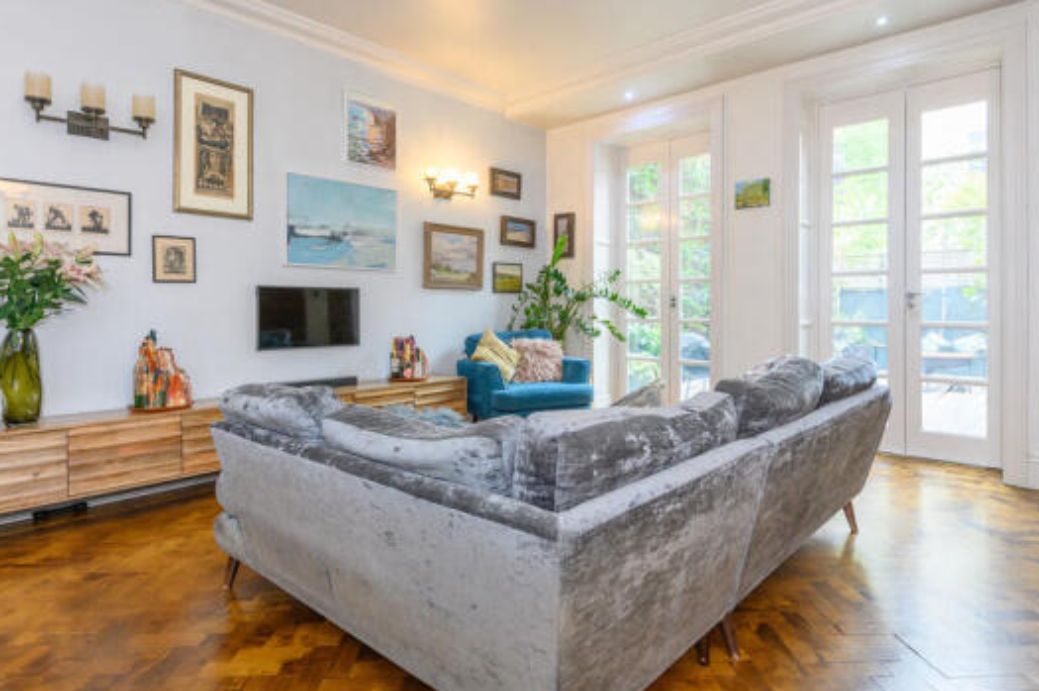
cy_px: 303
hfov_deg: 84.0
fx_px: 577
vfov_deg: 61.6
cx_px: 530
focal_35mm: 20
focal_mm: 16
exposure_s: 1/15
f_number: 8
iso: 640
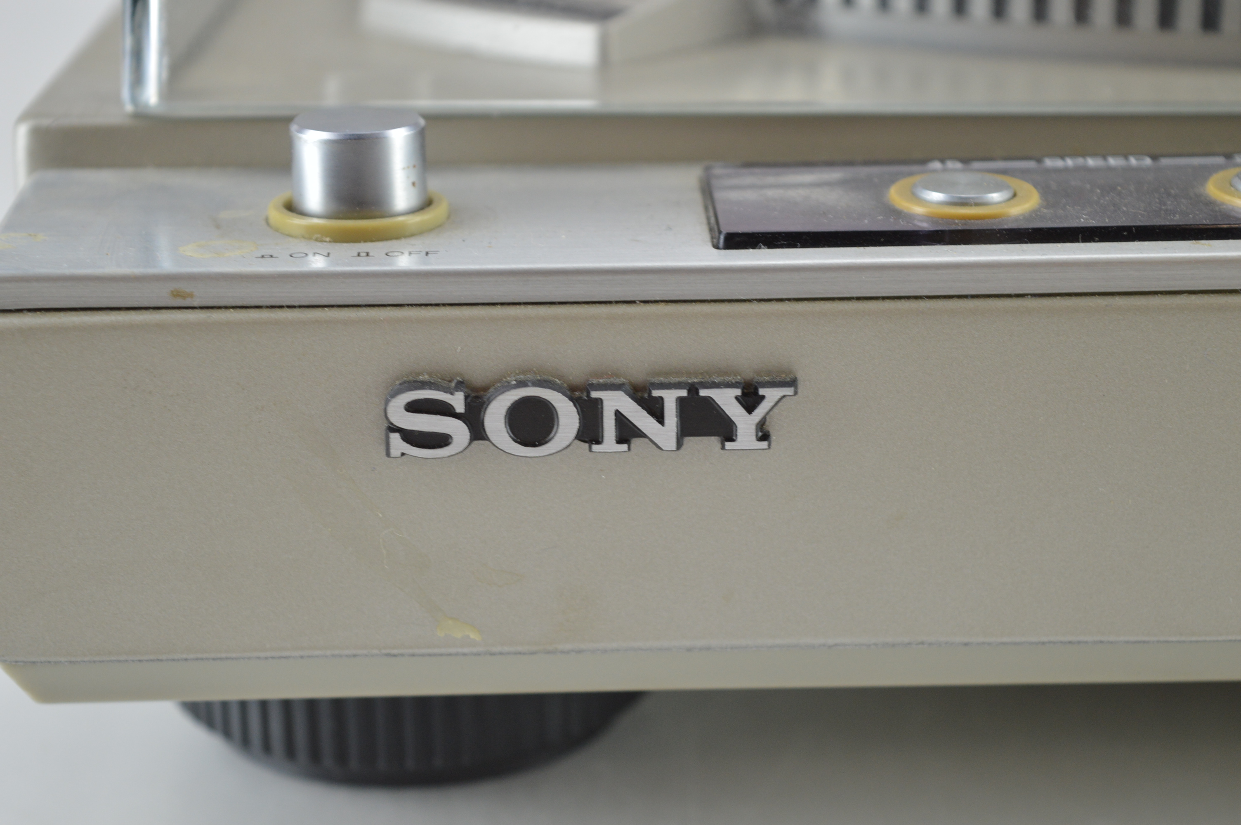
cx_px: 620
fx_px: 2841
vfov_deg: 16.5
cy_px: 412
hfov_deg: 24.6
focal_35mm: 82
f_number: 5.6
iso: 400
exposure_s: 1/50
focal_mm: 55
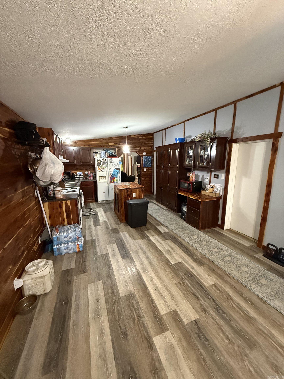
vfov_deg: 102.1
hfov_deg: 85.7
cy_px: 190
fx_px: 153
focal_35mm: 14
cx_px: 142
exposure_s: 1/60
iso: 1250
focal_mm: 2.22
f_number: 2.2
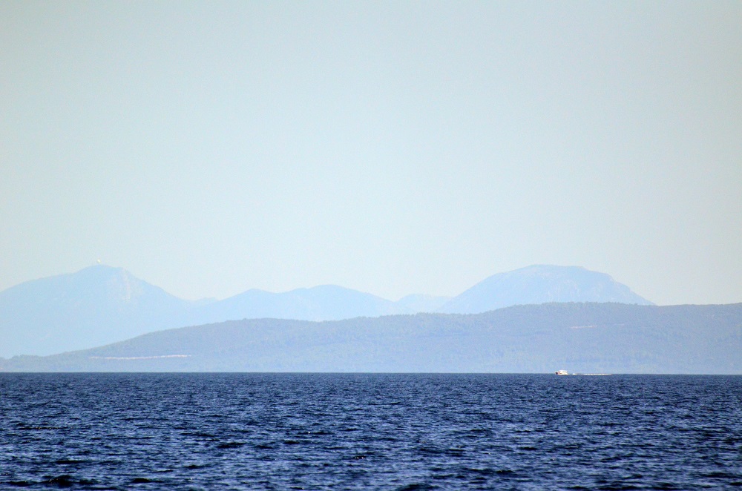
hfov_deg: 4.6
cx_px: 371
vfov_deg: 3.0
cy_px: 246
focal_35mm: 450
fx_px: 9254
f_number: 5.6
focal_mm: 300
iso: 1600
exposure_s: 1/8000
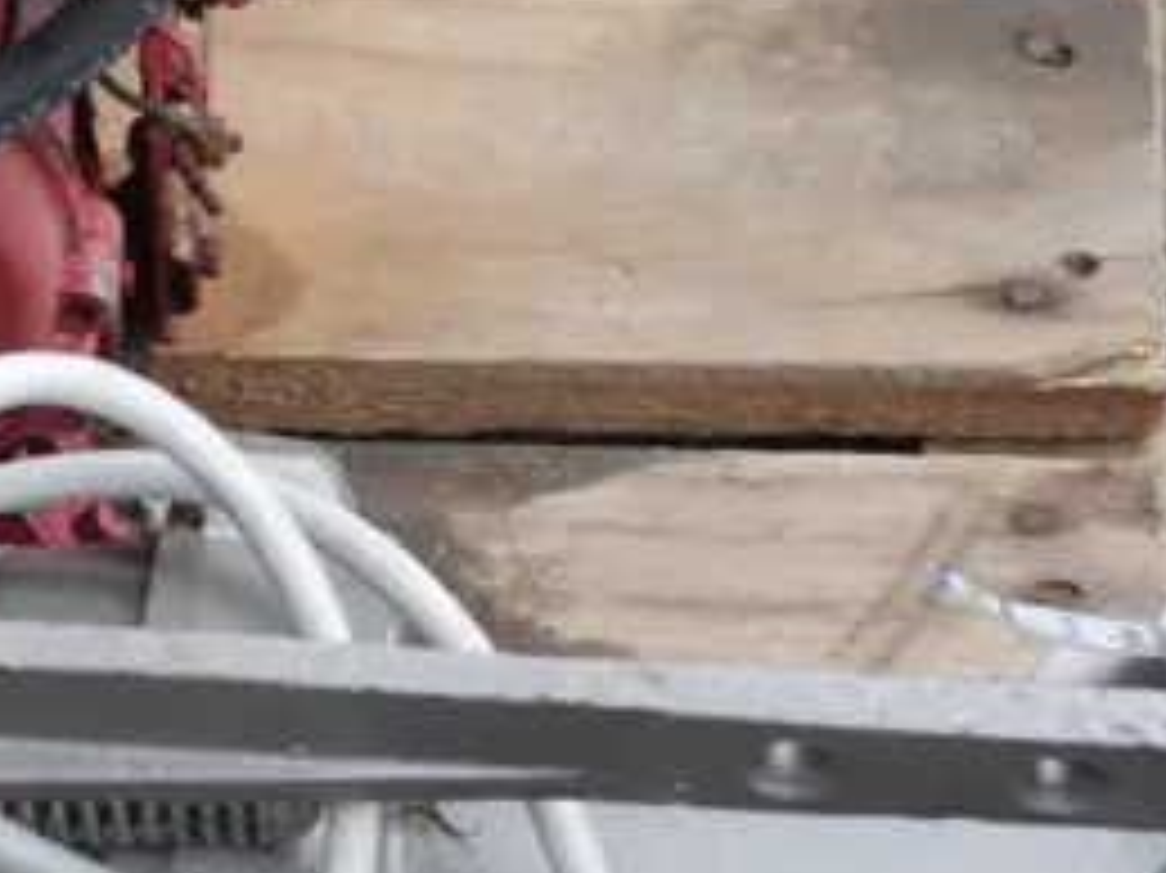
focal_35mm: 182
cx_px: -261
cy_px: 191
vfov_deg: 8.1
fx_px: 6128
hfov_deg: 10.7
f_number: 5.6
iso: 200
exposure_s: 1/125
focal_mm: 23
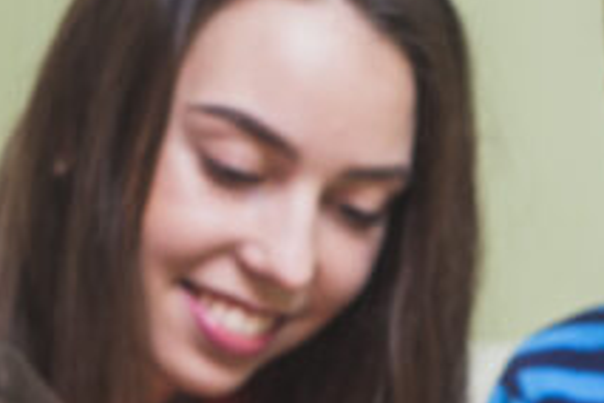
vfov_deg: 5.6
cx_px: 734
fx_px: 4026
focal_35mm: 240
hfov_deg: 8.5
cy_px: 742
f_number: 5.6
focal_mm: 50
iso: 160
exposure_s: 1/160
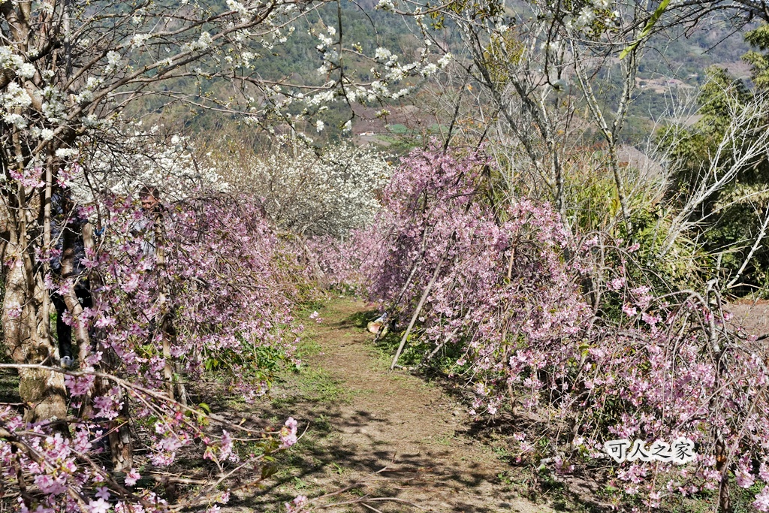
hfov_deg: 40.6
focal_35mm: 49
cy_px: 256
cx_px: 384
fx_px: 1040
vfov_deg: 27.7
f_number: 9
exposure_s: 1/3200
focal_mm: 48.7
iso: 1600
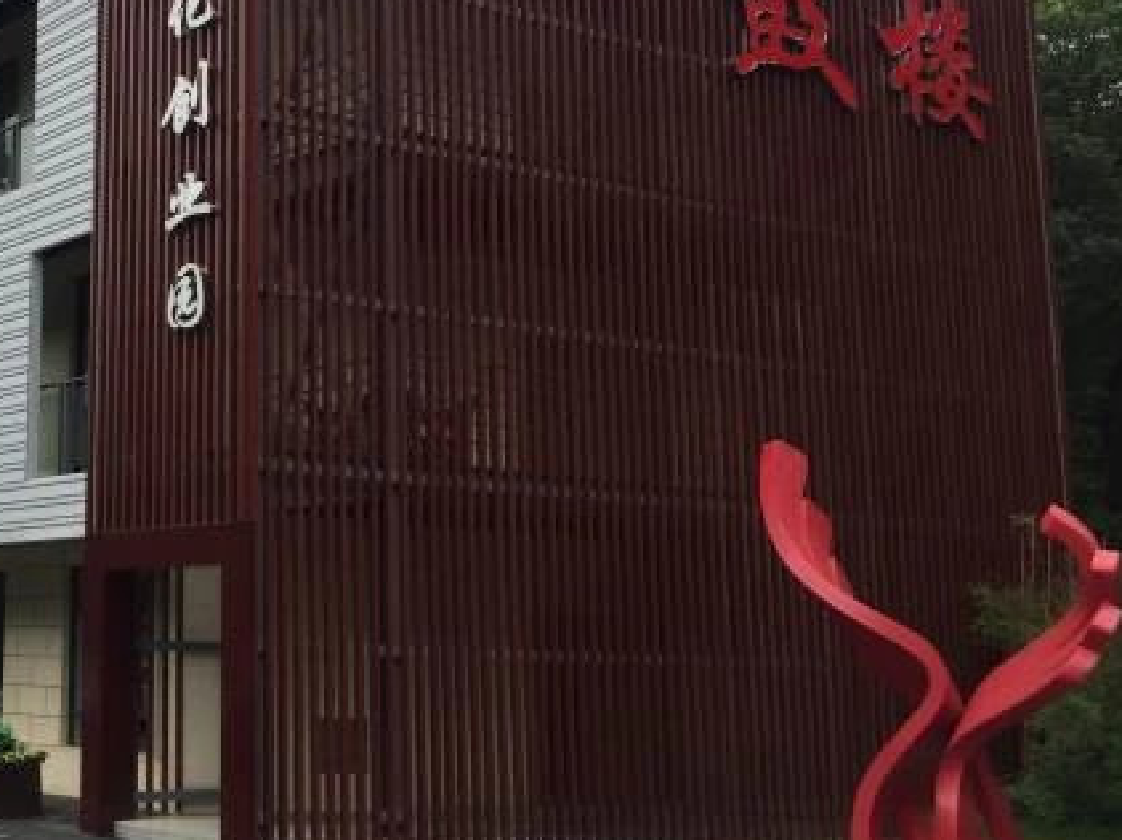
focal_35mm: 55
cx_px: 88
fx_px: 1782
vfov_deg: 26.5
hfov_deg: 33.0
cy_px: 316
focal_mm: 4.15
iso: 32
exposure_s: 1/2198
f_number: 2.2
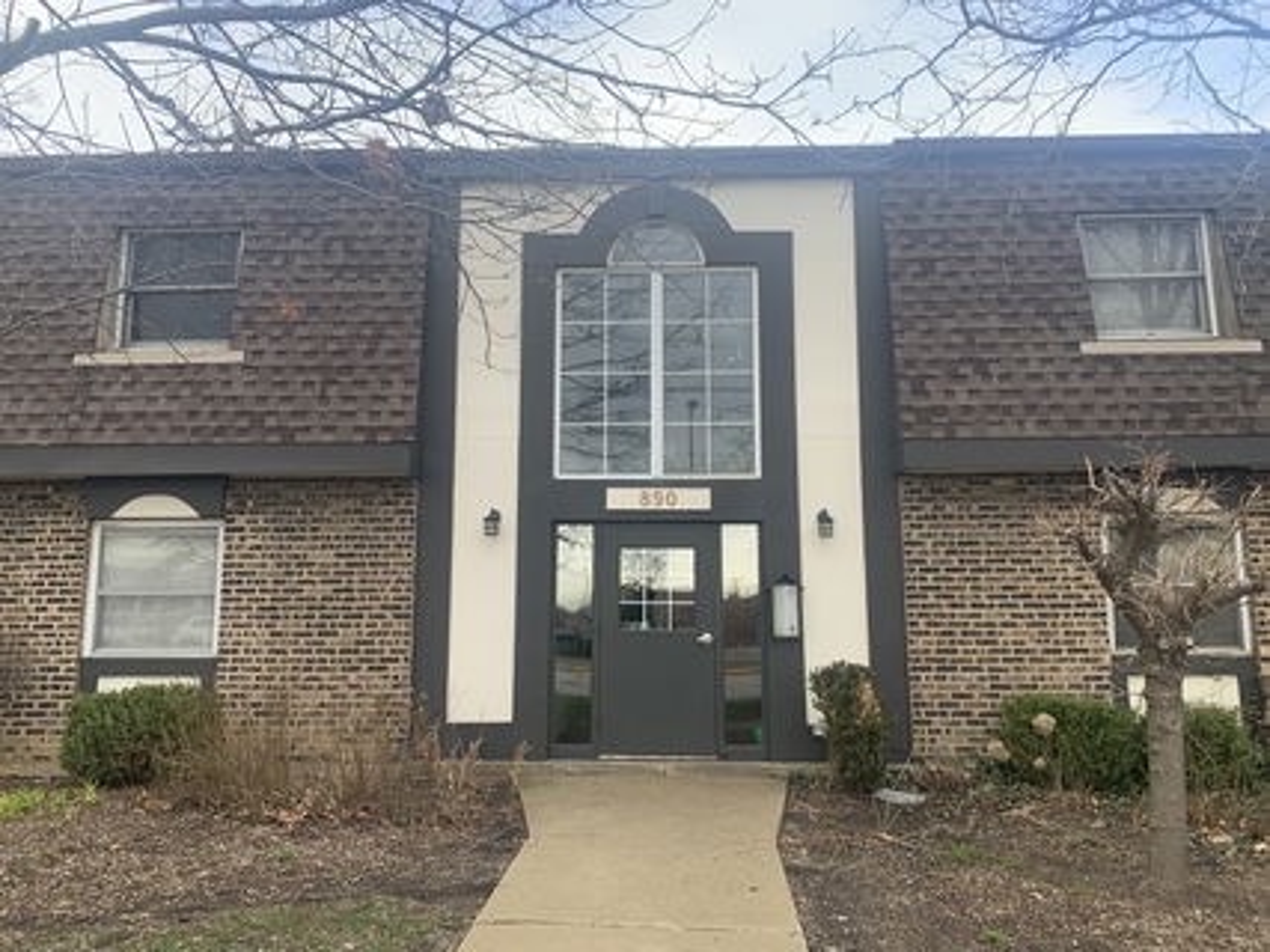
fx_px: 954
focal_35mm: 26
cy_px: 476
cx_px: 635
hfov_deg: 67.3
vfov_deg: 53.0
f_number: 1.8
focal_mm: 4.25
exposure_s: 1/413
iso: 25
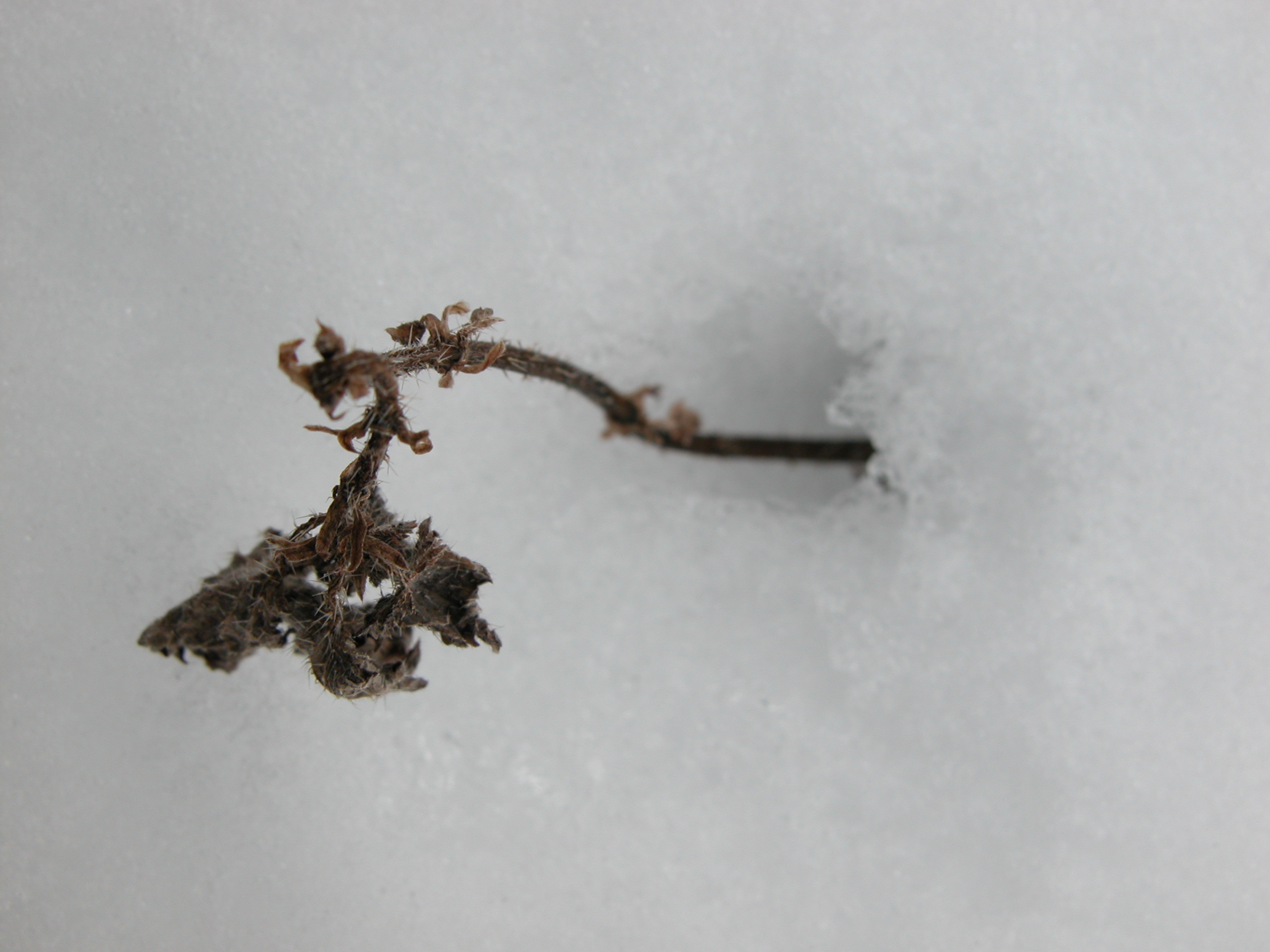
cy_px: 476
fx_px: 2568
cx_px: 635
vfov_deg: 21.0
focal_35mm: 70
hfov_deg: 27.8
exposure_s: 1/266
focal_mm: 17.8
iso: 100
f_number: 5.2
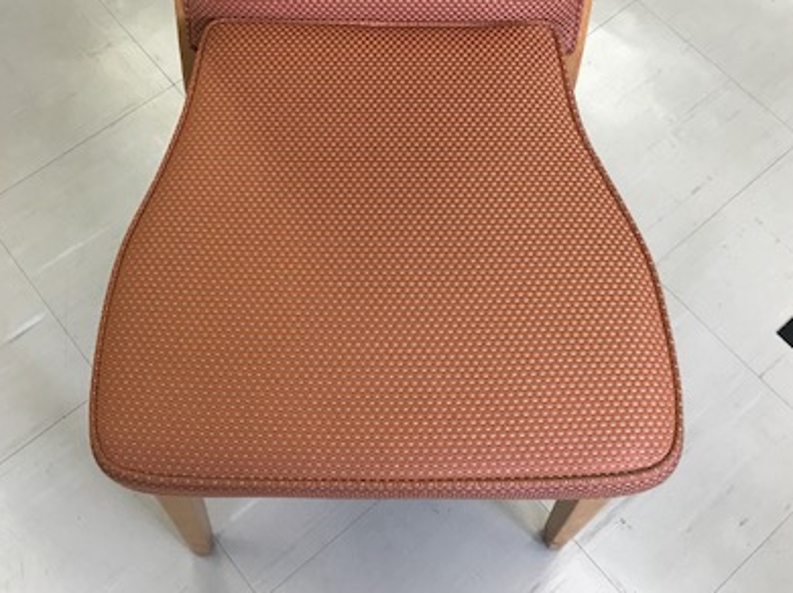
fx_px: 1053
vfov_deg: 31.0
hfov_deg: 41.2
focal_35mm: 46
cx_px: 368
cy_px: 156
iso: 20
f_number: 1.8
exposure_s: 1/40
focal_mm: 3.99
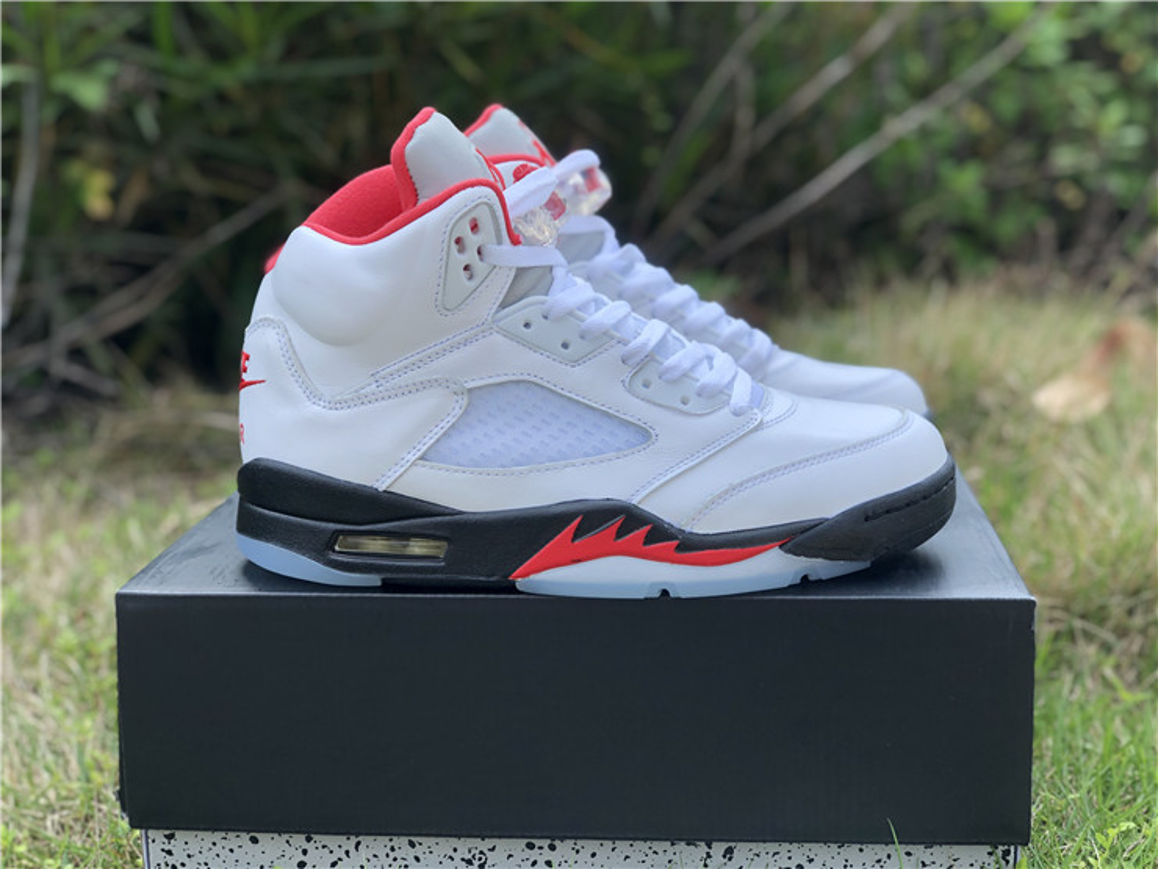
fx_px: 1740
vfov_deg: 28.0
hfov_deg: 36.8
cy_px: 434
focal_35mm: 52
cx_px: 579
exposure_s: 1/179
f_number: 2.4
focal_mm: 6
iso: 16
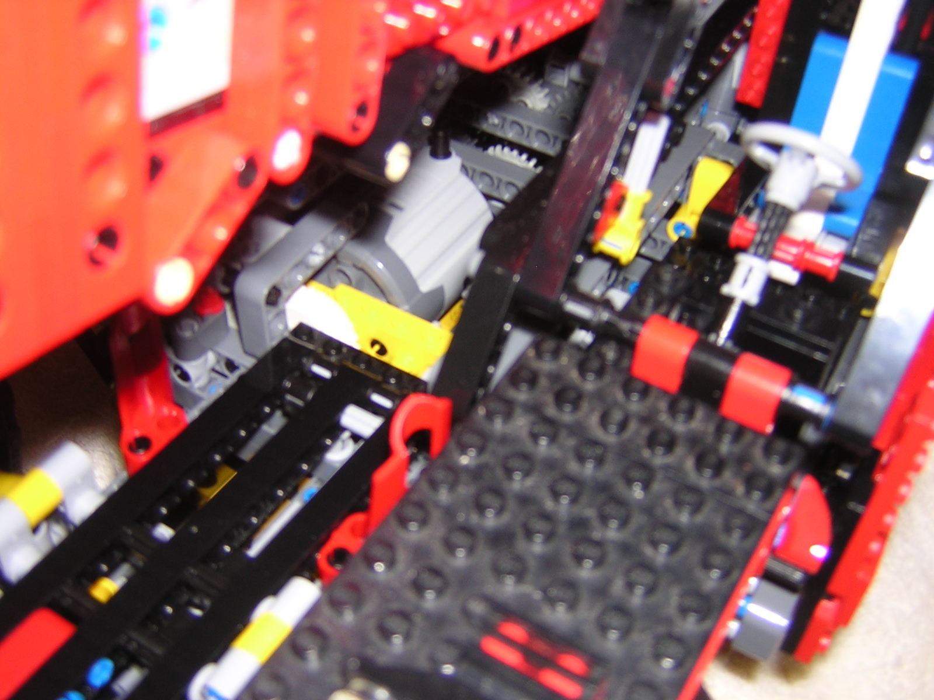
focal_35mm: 36
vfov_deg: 39.7
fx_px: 971
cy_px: 350
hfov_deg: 51.4
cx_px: 467
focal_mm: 4.7
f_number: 2.6
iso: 100
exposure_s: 1/60.1
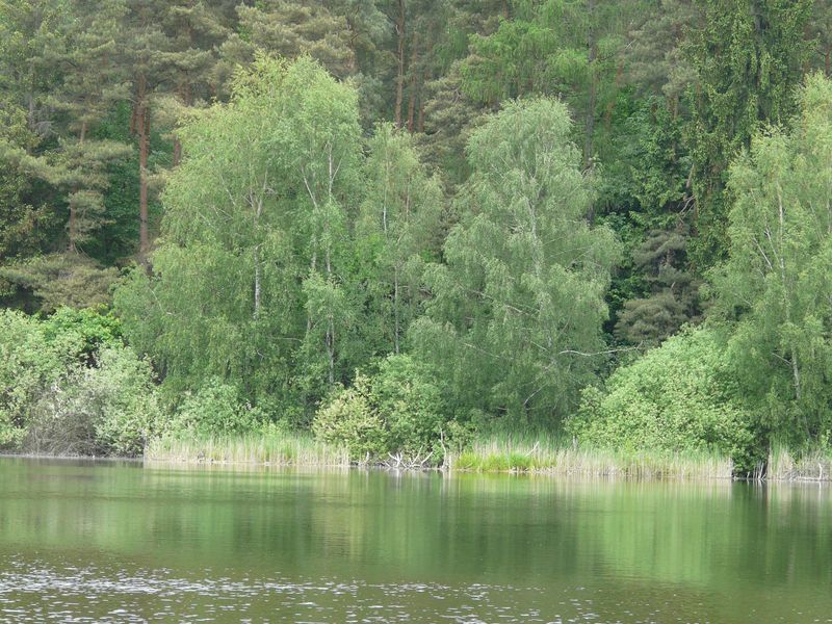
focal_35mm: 151
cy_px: 312
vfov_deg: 9.8
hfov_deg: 13.1
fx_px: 3629
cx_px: 416
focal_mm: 24.7
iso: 100
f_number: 3.6
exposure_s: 1/100
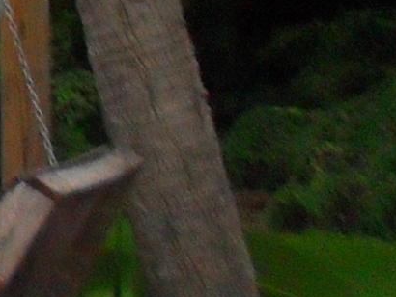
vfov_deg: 5.7
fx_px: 2930
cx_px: -1019
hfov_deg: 6.6
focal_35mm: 256
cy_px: -172
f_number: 3.2
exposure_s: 1/45
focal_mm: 6.3
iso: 200
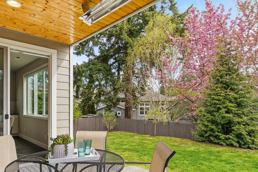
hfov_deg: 73.5
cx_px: 114
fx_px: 172
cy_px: 113
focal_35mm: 24
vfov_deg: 52.2
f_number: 8
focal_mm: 16
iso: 100
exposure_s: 1/15
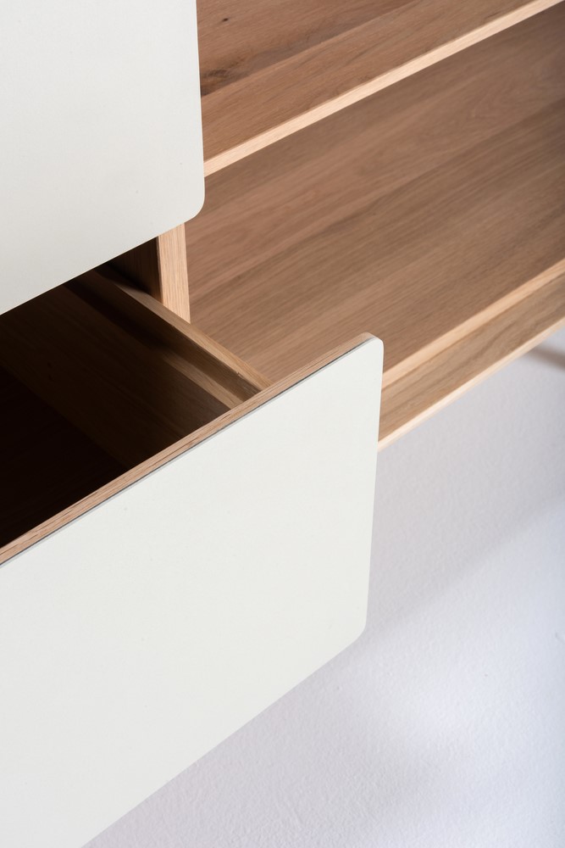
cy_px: 424
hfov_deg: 22.6
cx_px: 282
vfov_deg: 33.4
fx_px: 1412
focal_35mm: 60
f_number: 20
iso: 100
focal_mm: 60
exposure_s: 1/250
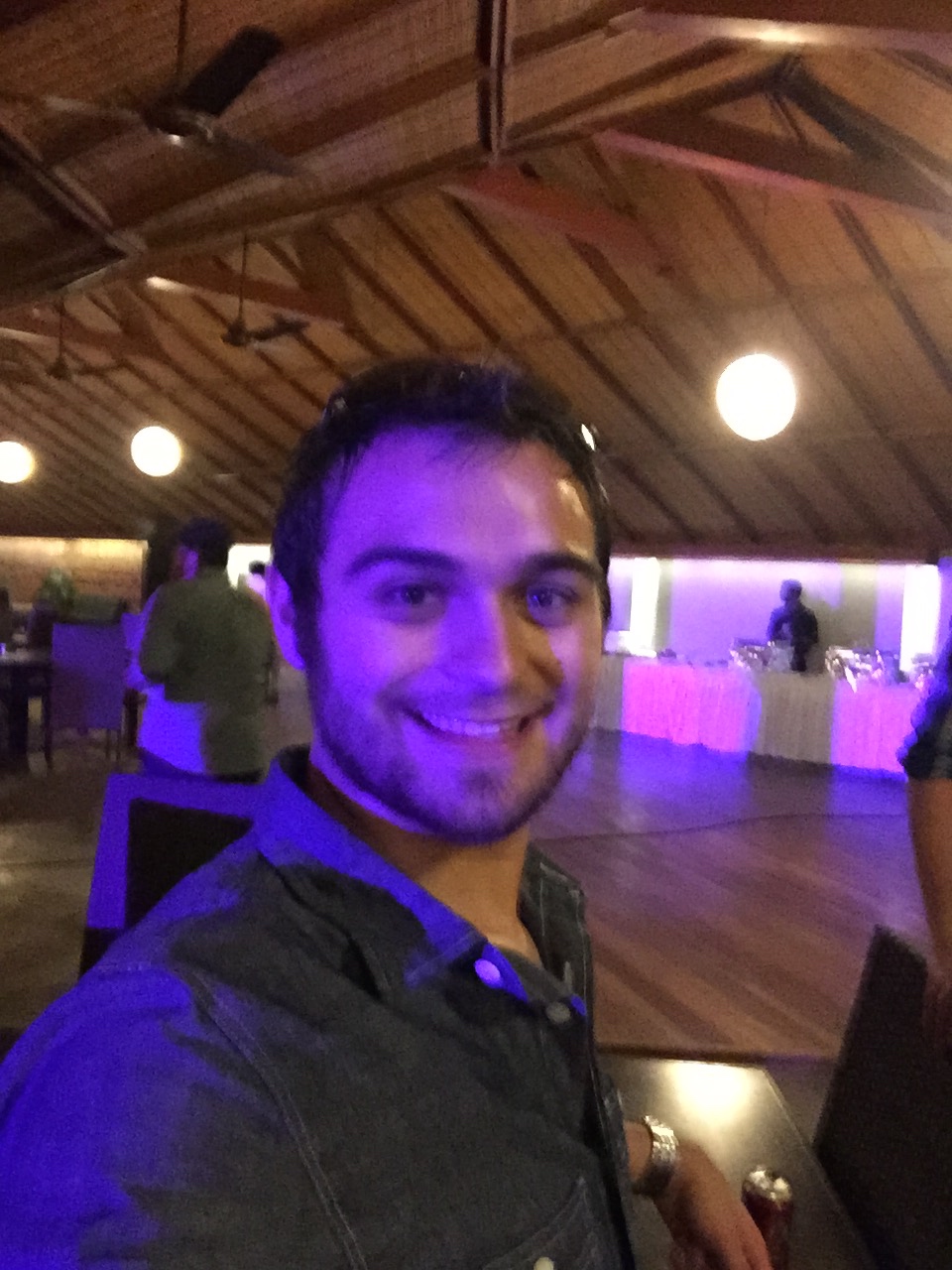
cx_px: 476
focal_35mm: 31
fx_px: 1137
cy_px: 635
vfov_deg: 58.4
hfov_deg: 45.4
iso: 1000
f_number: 2.2
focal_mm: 2.65
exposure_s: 1/15
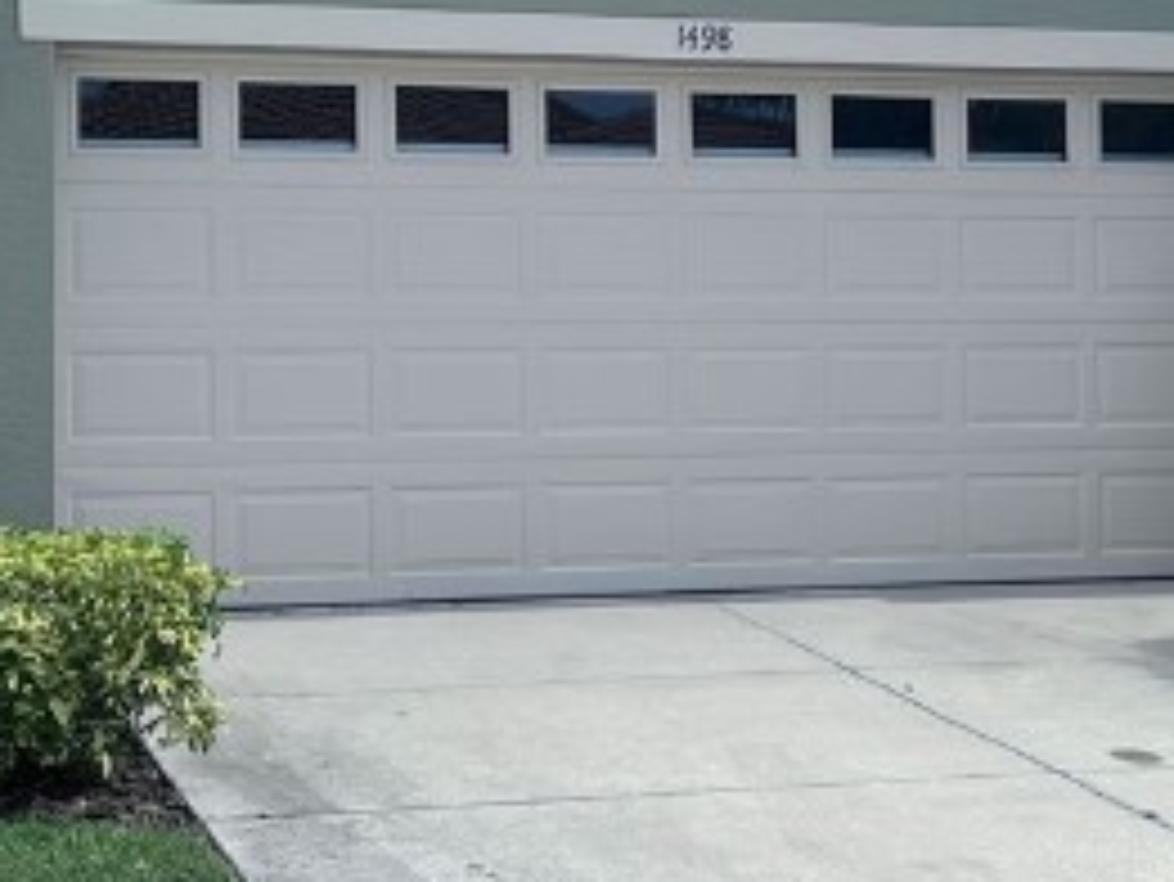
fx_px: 3461
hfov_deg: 19.1
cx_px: 931
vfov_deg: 14.5
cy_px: 256
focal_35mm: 102
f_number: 1.5
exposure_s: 1/5882
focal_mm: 5.7
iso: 50
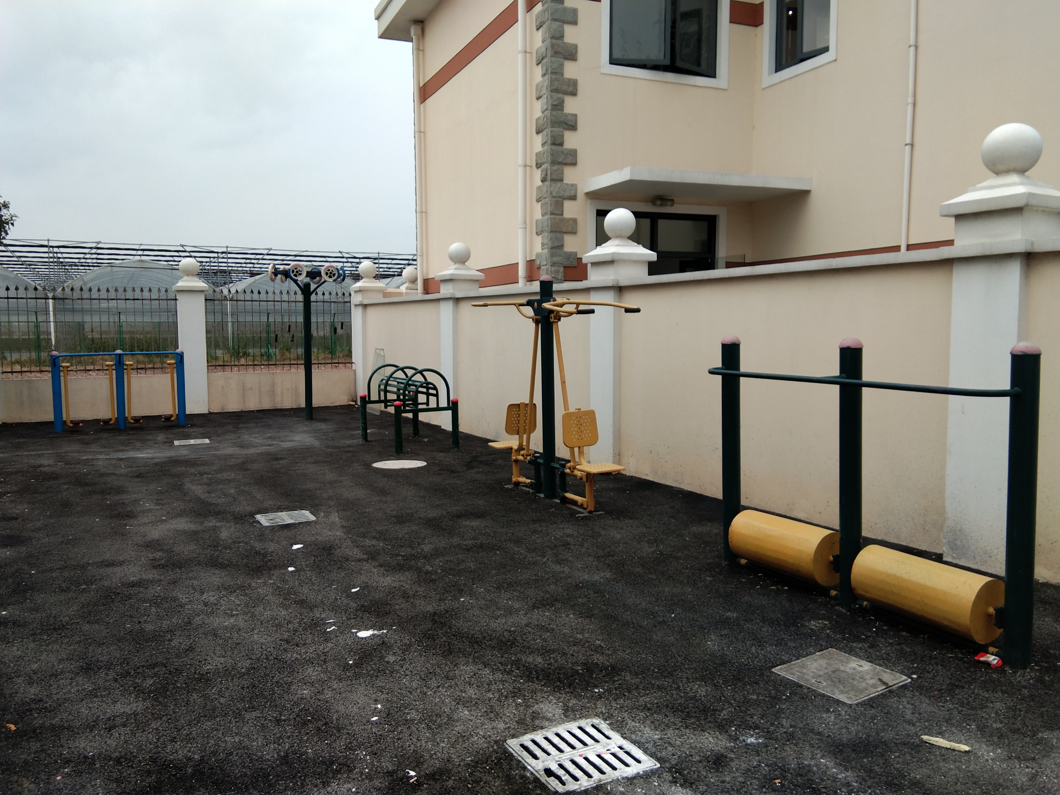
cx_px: 530
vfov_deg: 45.4
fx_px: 949
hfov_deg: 58.4
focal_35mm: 31
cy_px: 398
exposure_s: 1/50
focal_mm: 3.69
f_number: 2.2
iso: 100
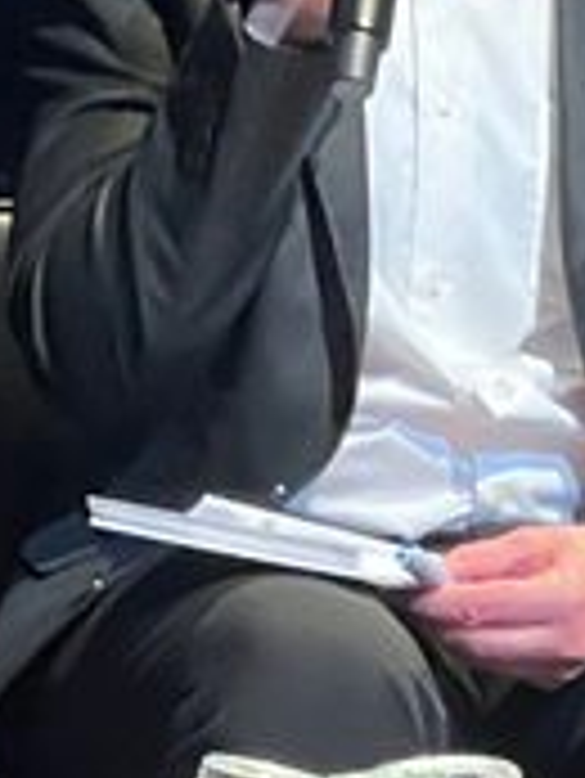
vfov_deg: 4.3
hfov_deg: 3.3
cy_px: 297
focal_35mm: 456
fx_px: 10262
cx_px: 230
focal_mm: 9
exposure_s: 1/38
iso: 640
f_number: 2.8
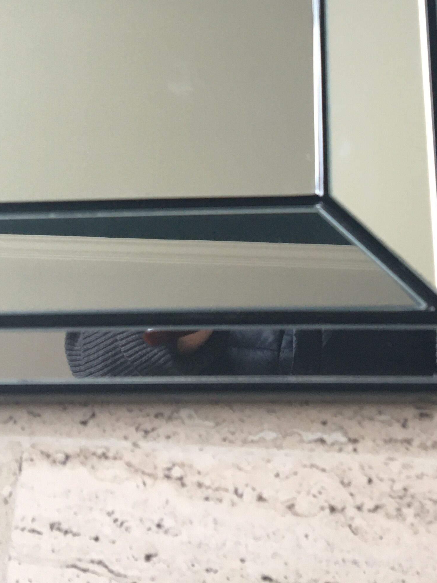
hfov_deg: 24.8
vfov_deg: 31.1
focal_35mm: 59
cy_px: 51
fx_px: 993
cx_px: 254
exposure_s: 1/33
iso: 125
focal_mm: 4.15
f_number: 2.2
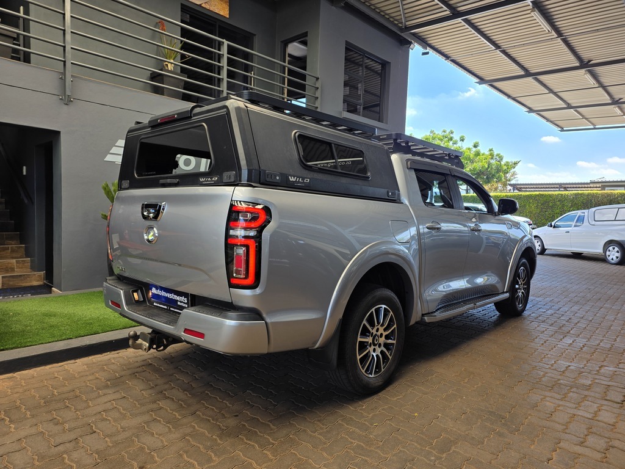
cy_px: 234
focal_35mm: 23
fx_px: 415
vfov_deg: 58.9
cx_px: 312
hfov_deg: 73.9
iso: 40
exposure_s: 1/359
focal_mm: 6.25
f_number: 1.7
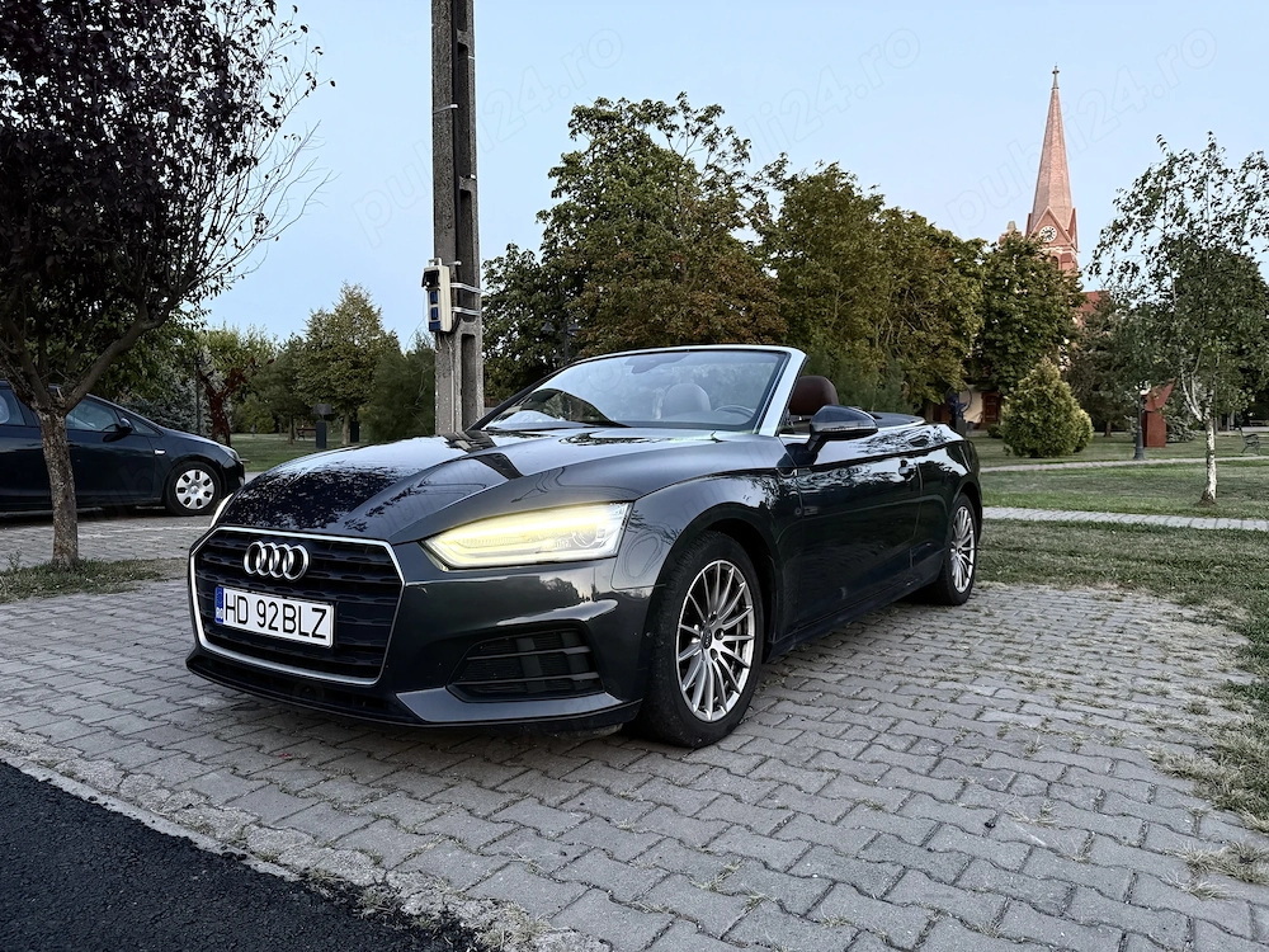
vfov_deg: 56.8
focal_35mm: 24
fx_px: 880
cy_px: 476
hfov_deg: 71.6
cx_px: 634
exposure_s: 1/60
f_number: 1.78
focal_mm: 6.76
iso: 500
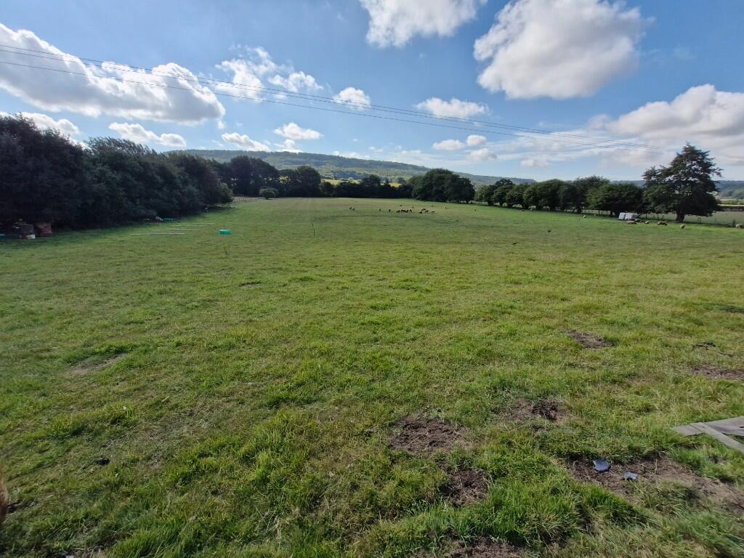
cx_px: 372
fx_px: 279
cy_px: 279
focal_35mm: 13
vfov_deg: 89.9
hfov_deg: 106.2
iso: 50
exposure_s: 1/1688
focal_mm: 1.74
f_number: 2.2
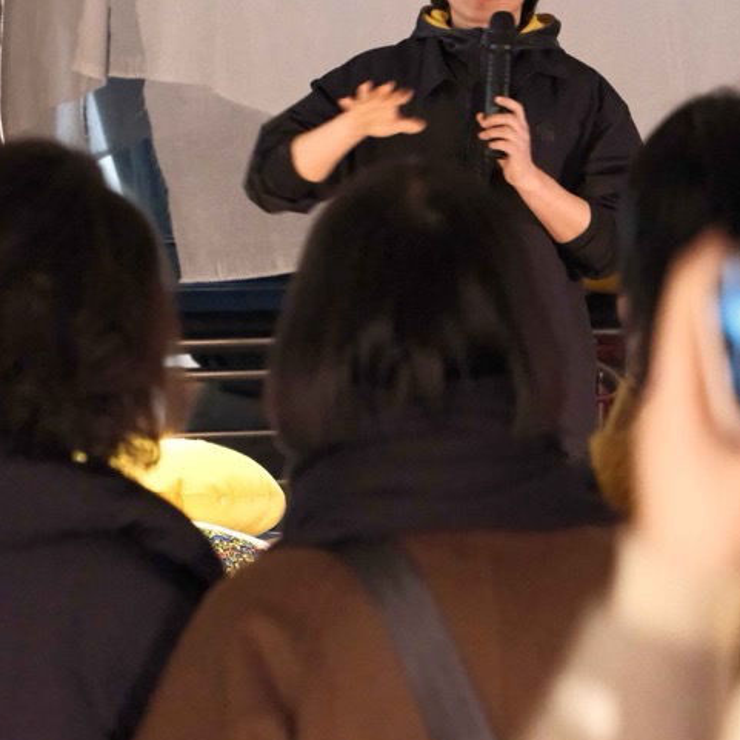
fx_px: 5974
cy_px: 70
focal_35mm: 247
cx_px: 803
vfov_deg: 7.1
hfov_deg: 7.1
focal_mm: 100
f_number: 5.6
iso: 25600
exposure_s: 1/30
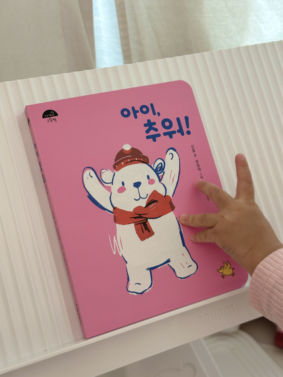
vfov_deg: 39.7
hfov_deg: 30.3
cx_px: 142
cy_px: 188
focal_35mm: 48
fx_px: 523
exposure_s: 1/60
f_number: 1.78
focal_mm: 6.86
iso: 100
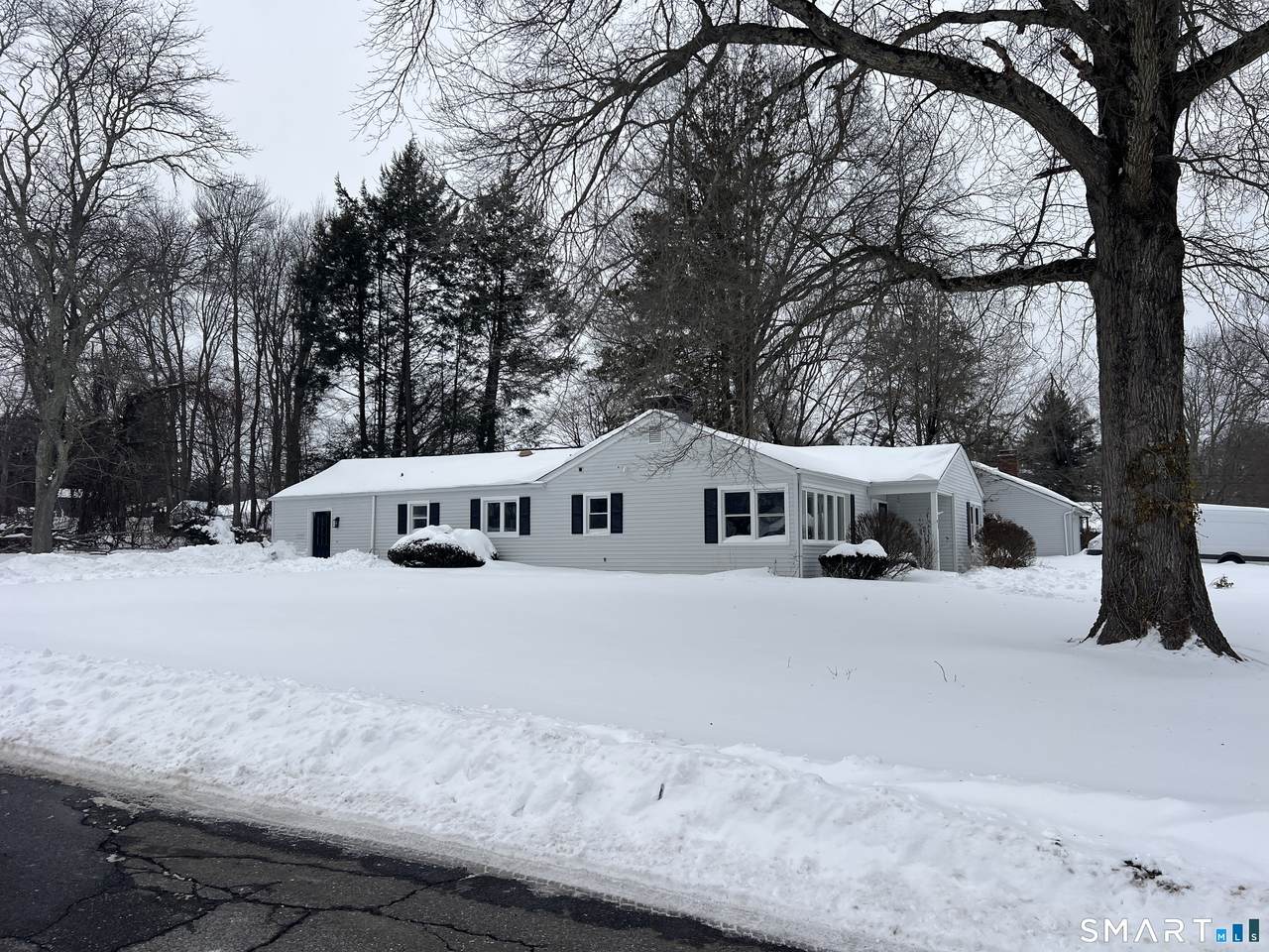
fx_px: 953
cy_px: 476
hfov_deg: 67.3
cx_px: 634
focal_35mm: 26
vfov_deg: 53.1
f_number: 1.5
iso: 50
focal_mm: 5.7
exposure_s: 1/2841
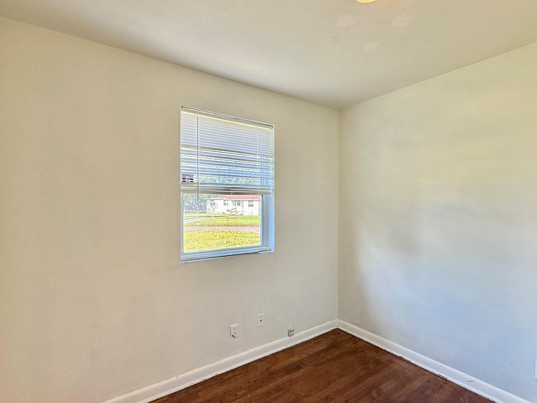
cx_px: 267
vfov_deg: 71.6
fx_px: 279
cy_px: 207
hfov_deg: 87.8
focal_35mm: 18
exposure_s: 1/99
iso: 125
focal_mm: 2.22
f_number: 2.2
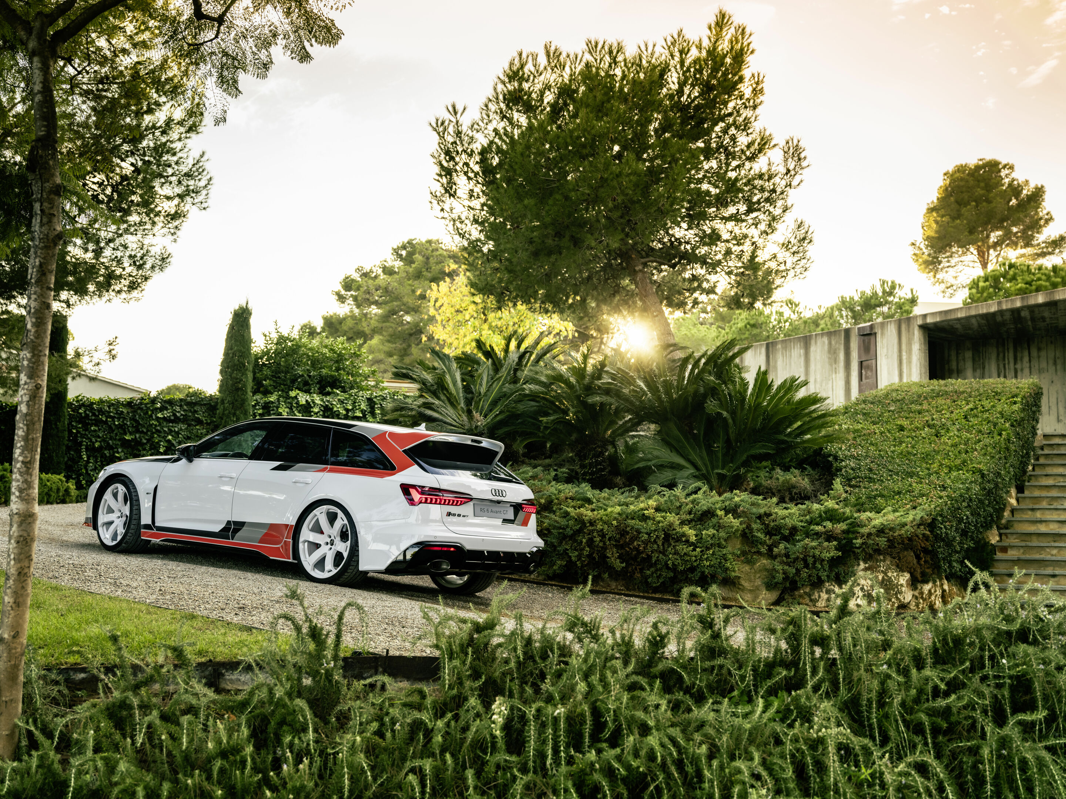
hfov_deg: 47.9
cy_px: 400
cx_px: 533
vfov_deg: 36.8
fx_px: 1201
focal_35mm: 39
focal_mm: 48.8
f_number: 4
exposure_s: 1/160
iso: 400
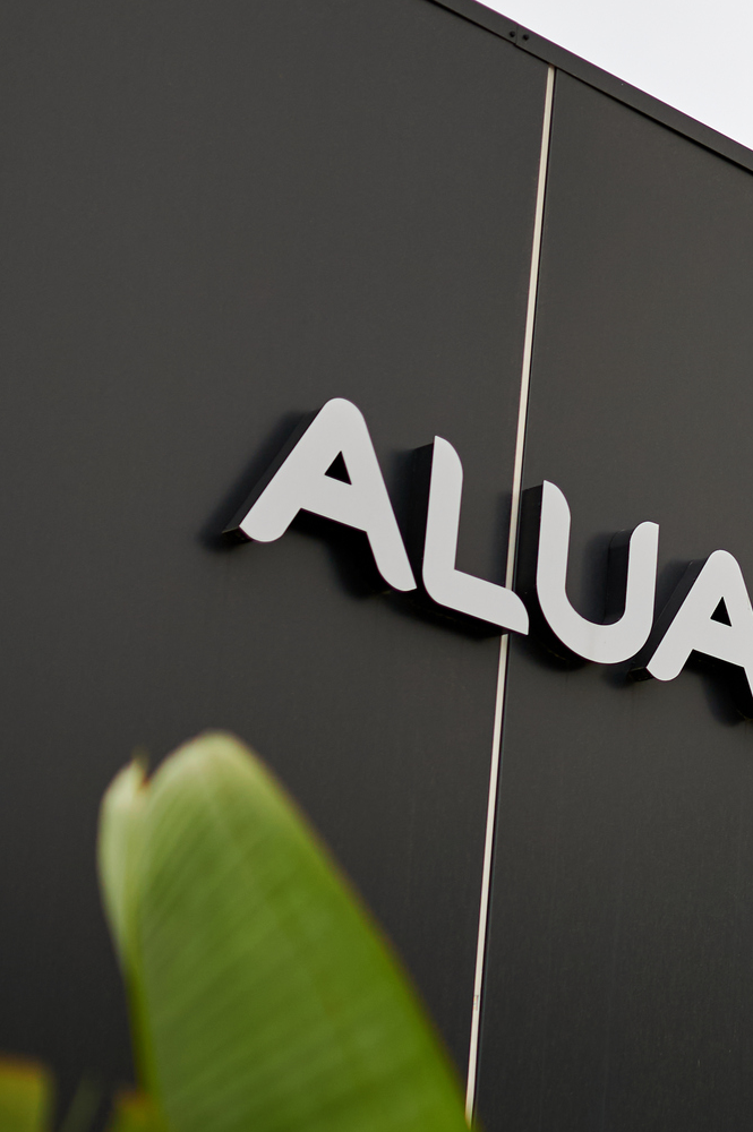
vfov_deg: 20.1
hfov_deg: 12.9
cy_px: 797
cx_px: 1068
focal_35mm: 101
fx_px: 3174
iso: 100
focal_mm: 35
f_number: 1.4
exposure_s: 1/1600
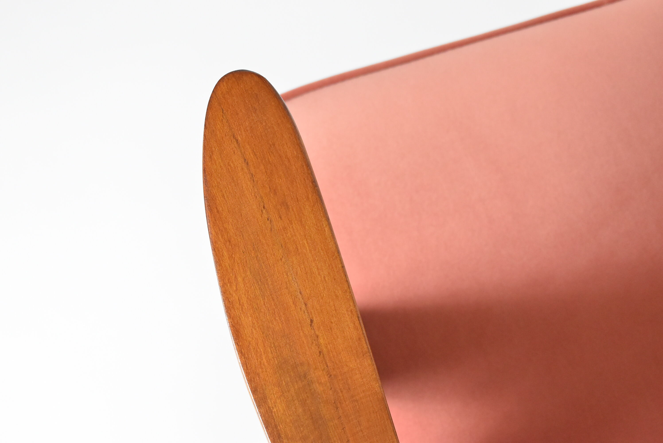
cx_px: 332
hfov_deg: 26.0
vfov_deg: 17.5
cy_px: 222
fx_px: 1438
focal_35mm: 78
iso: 3200
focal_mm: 52
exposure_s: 1/125
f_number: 5.6
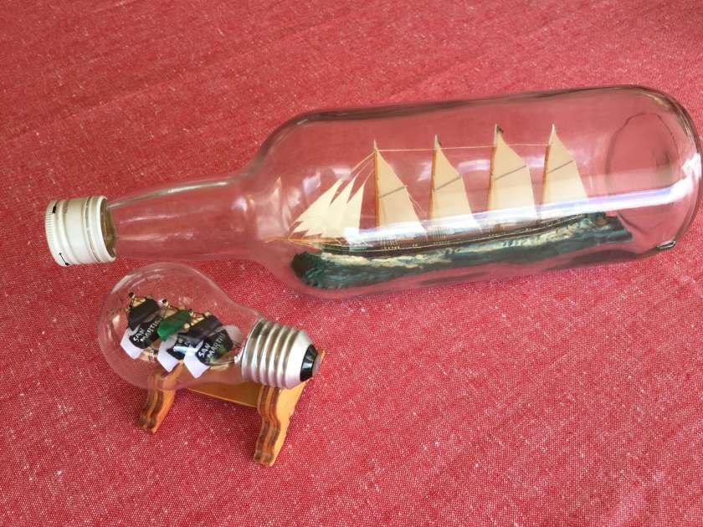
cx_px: 352
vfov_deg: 48.2
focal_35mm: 29
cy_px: 264
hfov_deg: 61.7
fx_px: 589
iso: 50
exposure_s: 1/100
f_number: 2.2
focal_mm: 4.15
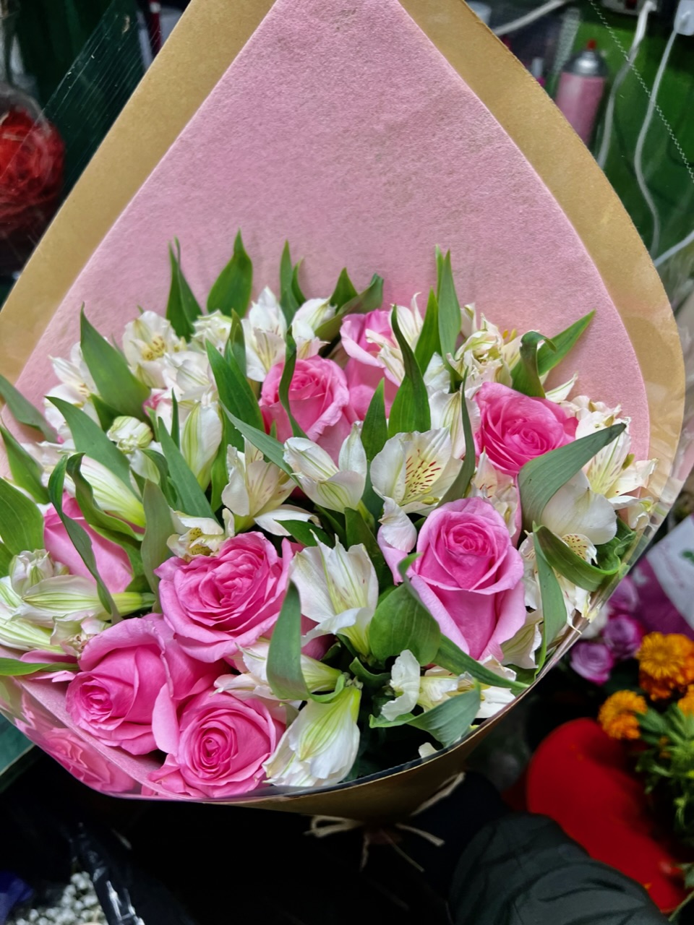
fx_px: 695
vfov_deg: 67.3
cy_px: 462
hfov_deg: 53.1
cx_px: 347
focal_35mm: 26
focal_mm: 5.7
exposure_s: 1/120
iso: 50
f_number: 1.5
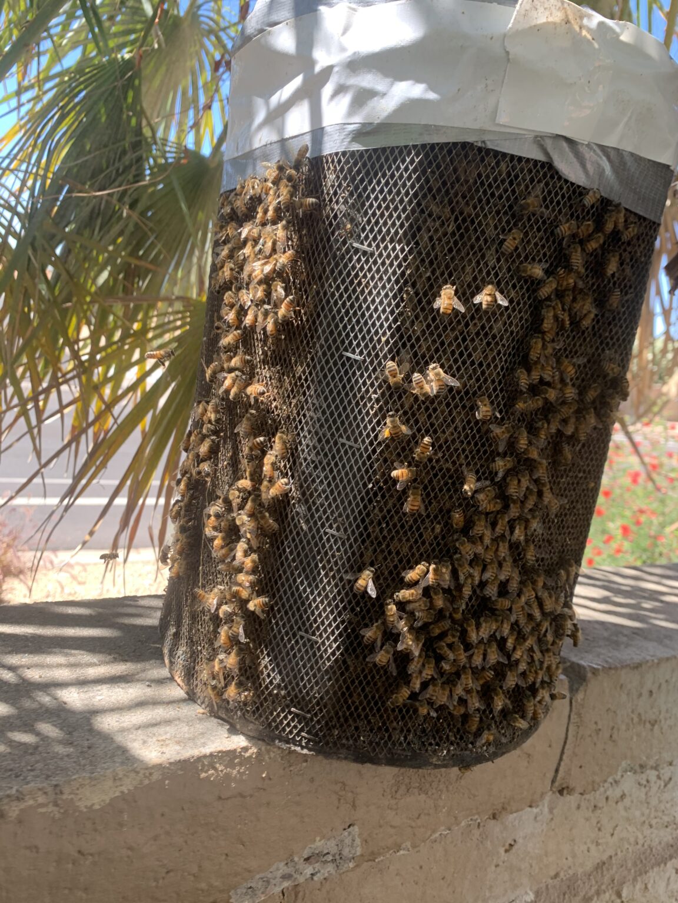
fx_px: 679
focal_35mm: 26
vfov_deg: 67.3
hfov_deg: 53.1
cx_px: 339
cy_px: 452
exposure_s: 1/167
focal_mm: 4.25
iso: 25
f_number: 1.8
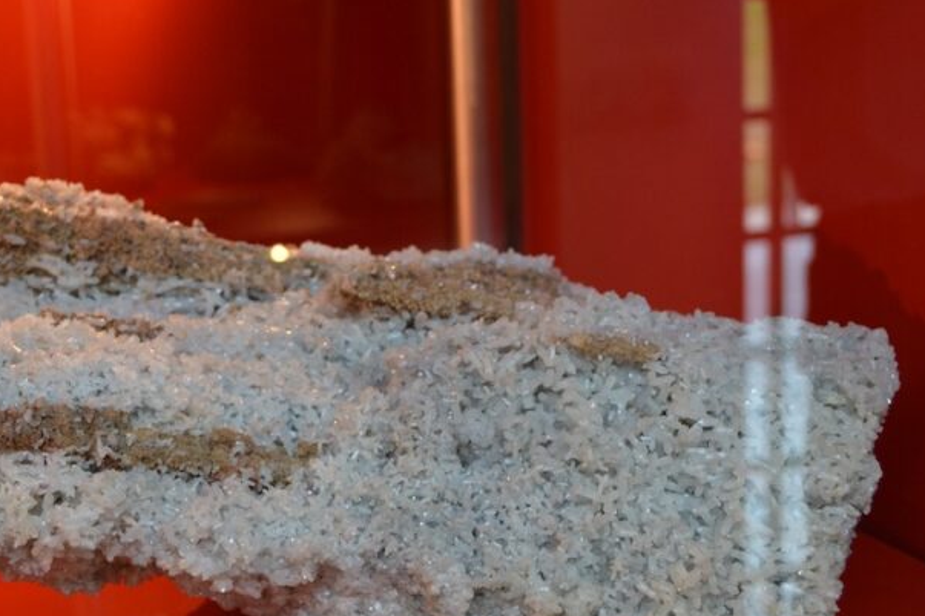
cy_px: 370
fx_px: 1897
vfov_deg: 18.4
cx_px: 310
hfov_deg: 27.2
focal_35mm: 74
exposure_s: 1/30
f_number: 4.5
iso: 400
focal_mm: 29
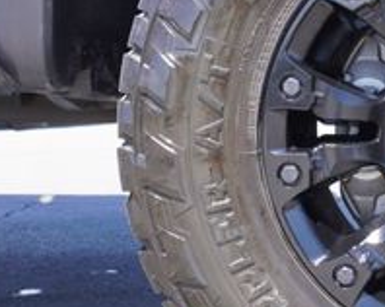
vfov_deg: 20.9
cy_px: 128
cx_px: 472
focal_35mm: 73
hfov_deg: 23.6
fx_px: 831
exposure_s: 1/100
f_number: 4.5
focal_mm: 16
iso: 100
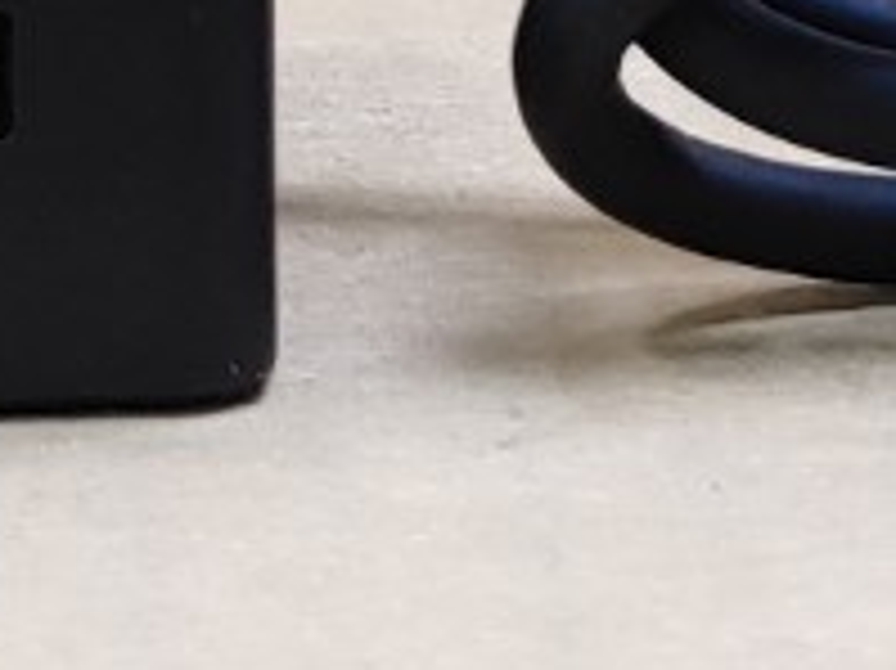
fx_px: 4863
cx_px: 293
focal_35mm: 188
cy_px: -486
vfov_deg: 7.7
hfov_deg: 10.5
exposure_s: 1/120
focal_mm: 4.36
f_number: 1.8
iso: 50
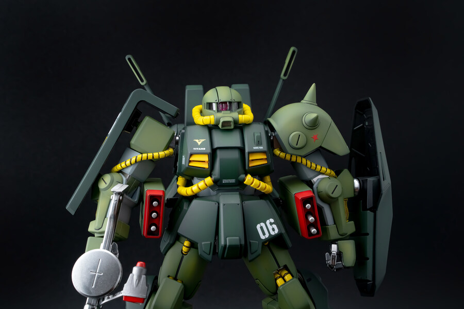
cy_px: 154
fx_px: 1431
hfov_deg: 18.4
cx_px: 232
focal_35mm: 111
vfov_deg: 12.3
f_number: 9
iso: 500
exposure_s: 1/60
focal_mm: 74
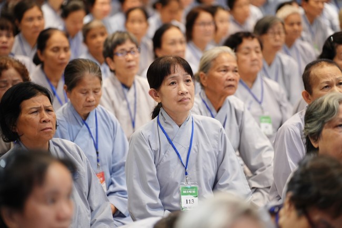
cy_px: 114
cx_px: 171
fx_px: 1425
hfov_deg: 13.7
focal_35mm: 150
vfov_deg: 9.1
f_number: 2.8
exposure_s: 1/100
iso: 2000
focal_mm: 150
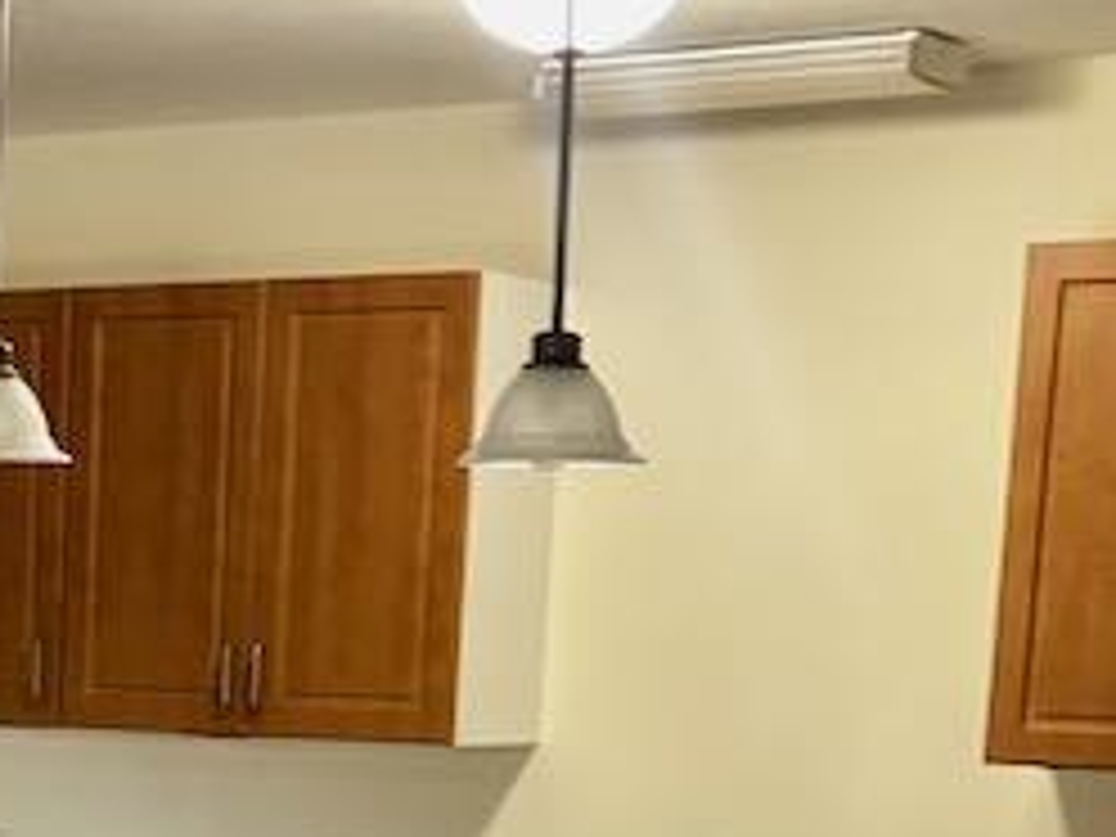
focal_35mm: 105
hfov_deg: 18.3
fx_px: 3385
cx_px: 32
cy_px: 1426
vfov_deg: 13.0
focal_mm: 5.96
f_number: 1.6
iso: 160
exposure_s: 1/60
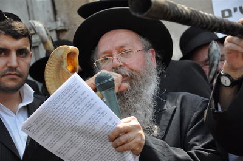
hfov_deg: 17.1
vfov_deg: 11.4
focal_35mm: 120
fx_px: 808
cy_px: 80
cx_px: 122
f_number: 5
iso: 400
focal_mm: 80
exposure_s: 1/400
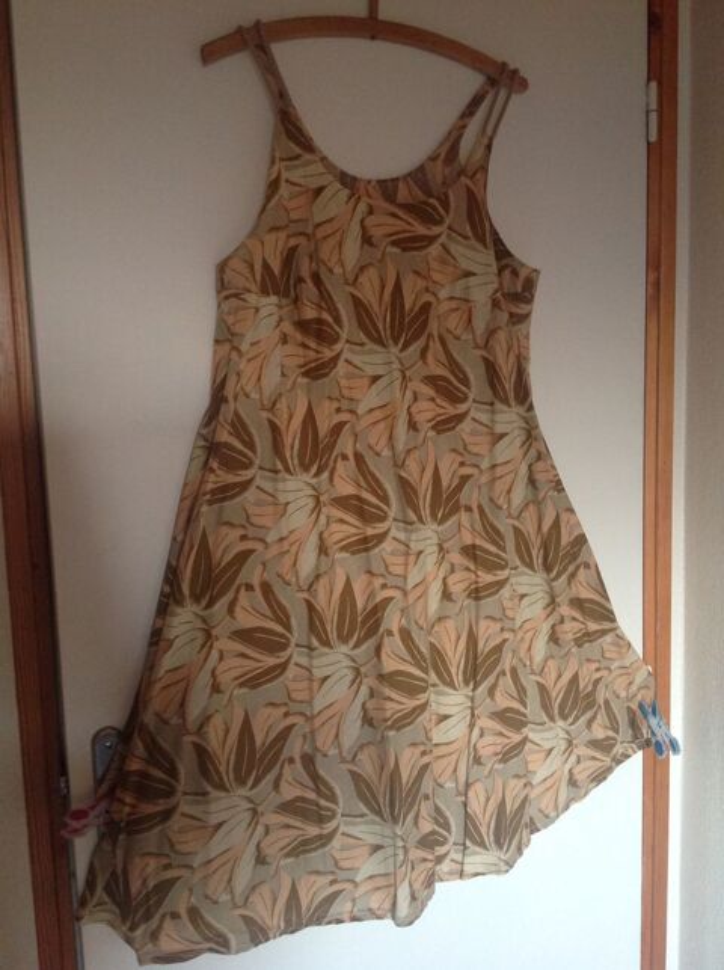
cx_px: 362
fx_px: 979
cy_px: 485
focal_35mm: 35
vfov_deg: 52.7
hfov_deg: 40.6
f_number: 2.4
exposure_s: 1/15
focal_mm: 4.28
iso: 200
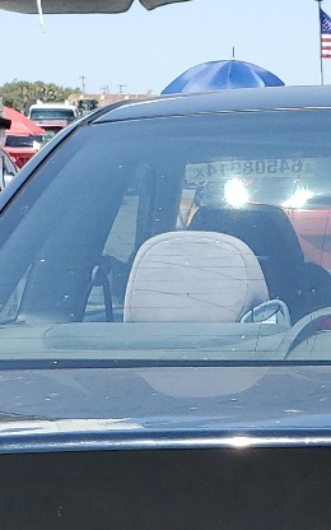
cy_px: 680
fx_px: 1530
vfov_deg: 18.4
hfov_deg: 12.1
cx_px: 398
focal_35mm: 106
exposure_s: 1/2000
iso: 50
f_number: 1.5
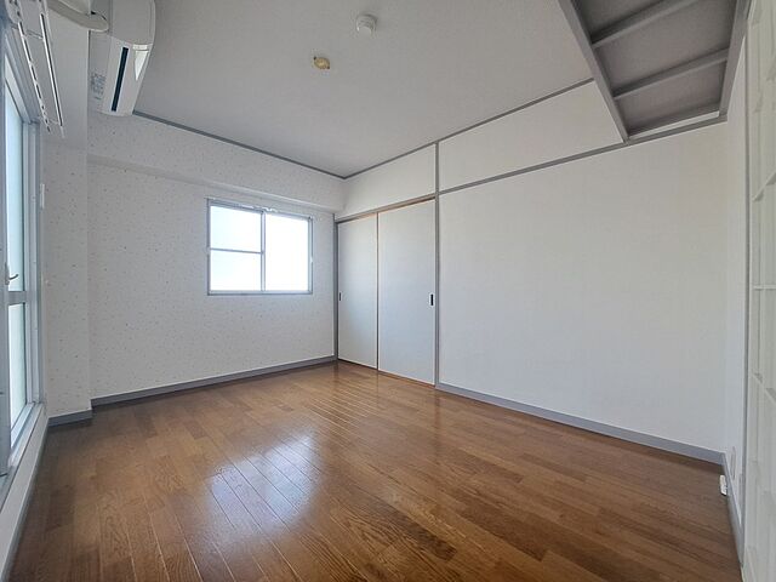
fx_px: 291
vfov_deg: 89.9
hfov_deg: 106.2
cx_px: 388
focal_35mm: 13
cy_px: 291
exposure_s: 1/50
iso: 50
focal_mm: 1.74
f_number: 2.2
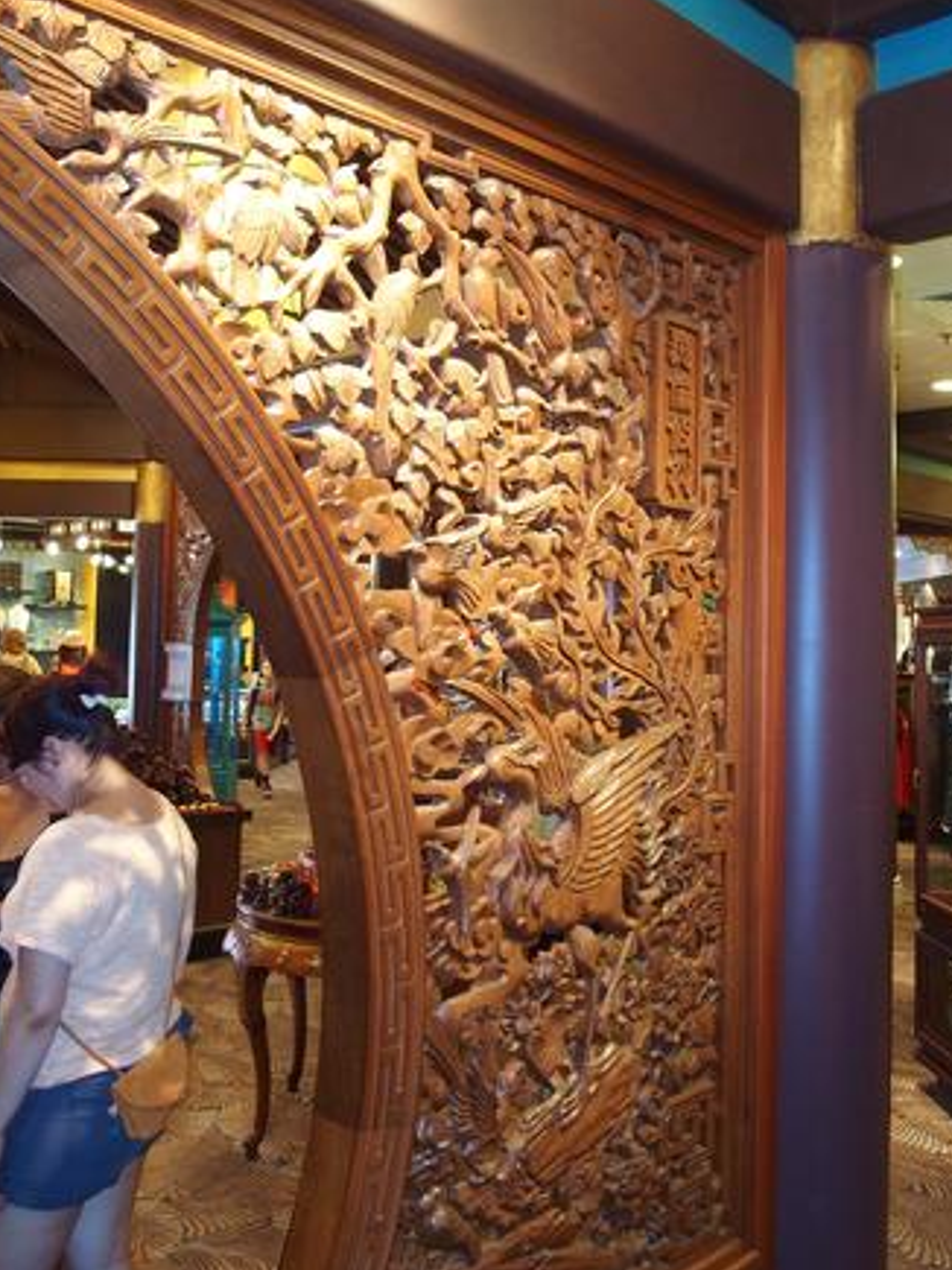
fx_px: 1064
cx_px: 485
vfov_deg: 61.7
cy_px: 631
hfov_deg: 48.2
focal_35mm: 29
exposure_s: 1/30
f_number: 2.8
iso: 640
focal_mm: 6
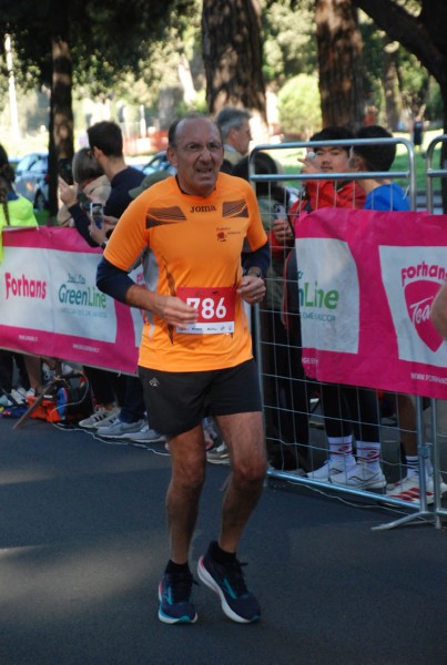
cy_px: 332
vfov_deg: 16.0
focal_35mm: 128
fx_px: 2362
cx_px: 224
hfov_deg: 10.8
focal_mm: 85
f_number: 5.6
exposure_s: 1/320
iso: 1000
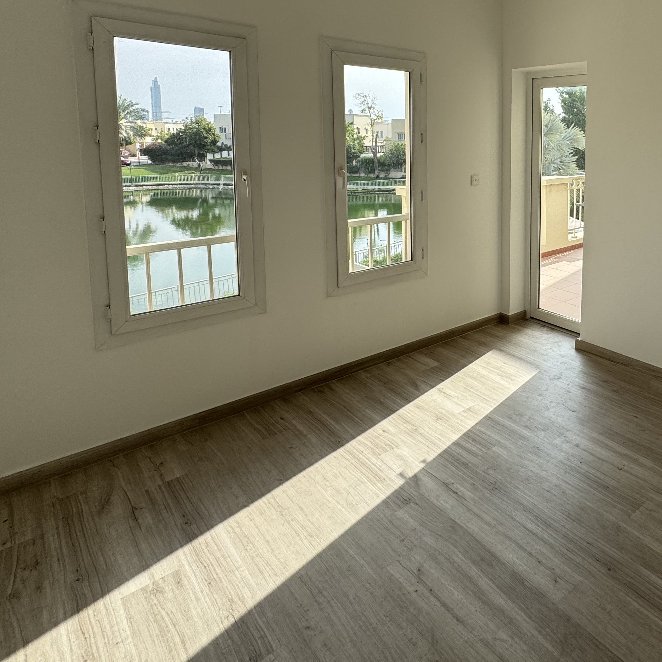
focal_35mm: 24
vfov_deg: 62.5
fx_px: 519
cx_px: 527
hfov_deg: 60.0
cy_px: 193
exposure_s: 1/556
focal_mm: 2.22
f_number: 2.2
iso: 40
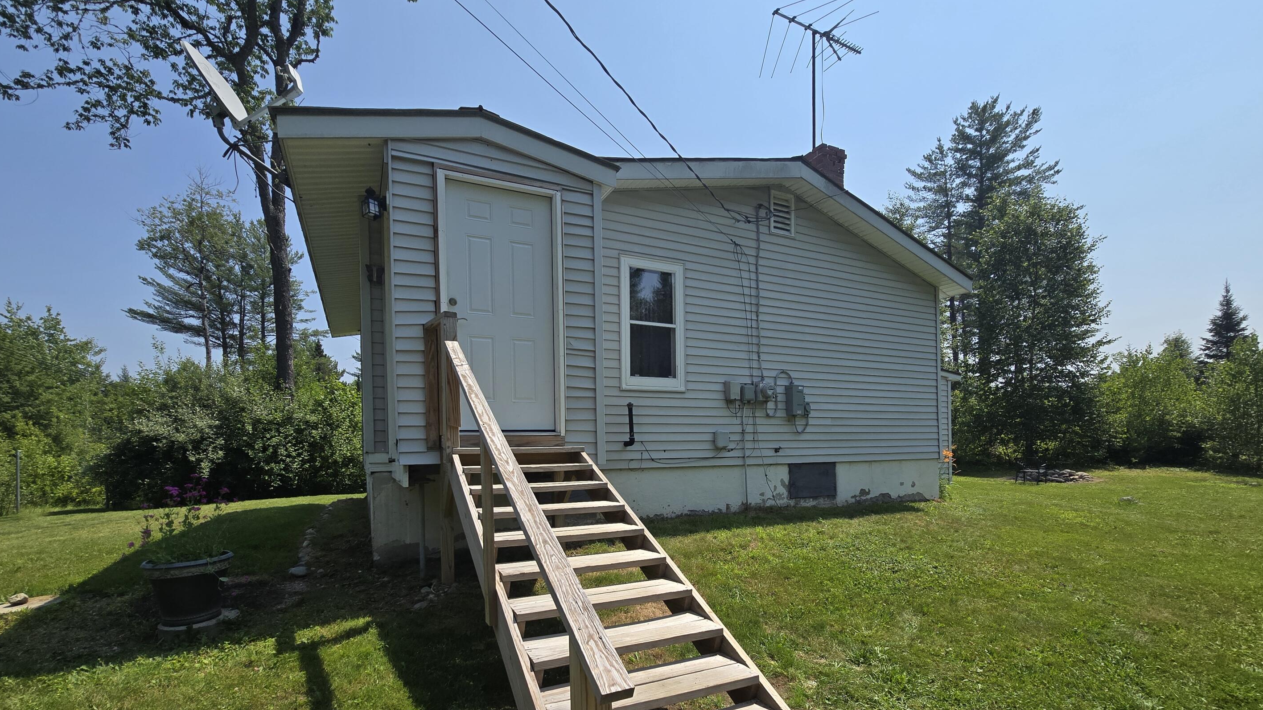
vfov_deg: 69.0
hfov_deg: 103.0
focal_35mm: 15
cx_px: 614
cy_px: 457
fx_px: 502
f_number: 2.2
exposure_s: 1/2558
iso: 50
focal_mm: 2.2
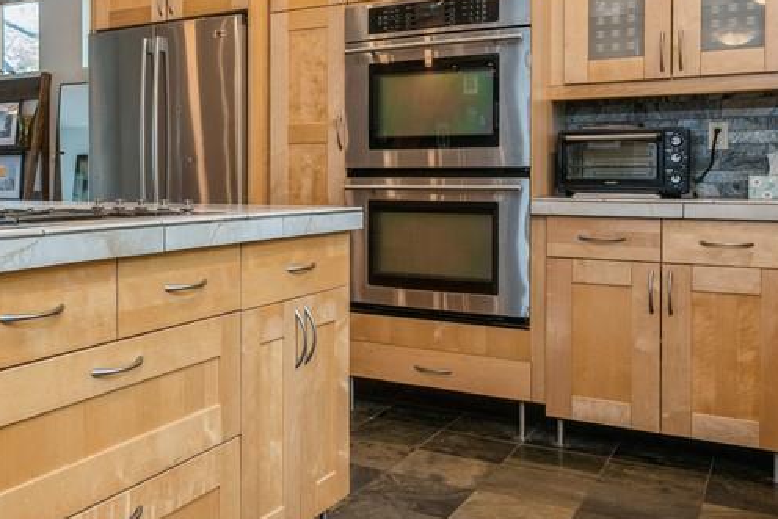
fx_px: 757
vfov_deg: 37.8
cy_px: 221
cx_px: 168
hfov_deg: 51.4
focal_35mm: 35
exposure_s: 1/6
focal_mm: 16
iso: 200
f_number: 8
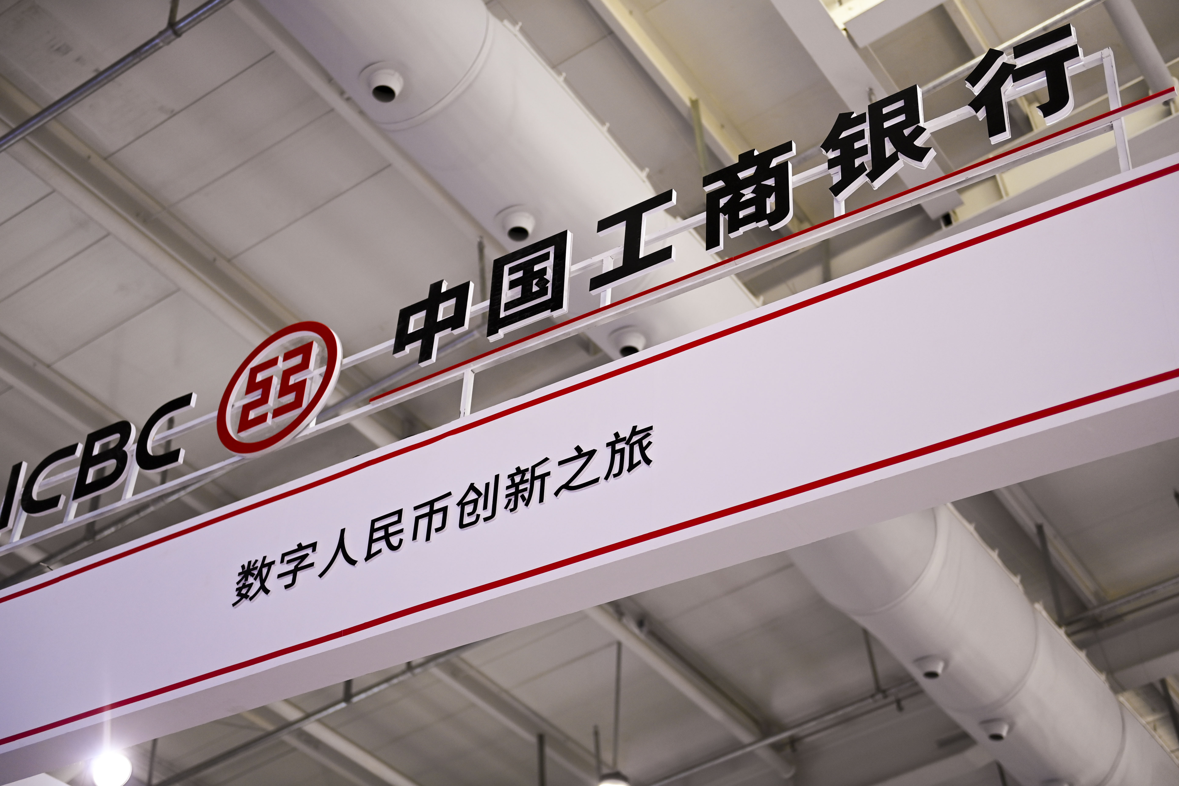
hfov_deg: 36.2
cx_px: 590
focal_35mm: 55
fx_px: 1801
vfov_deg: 24.6
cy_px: 393
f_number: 2.8
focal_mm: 55
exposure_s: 1/800
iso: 800
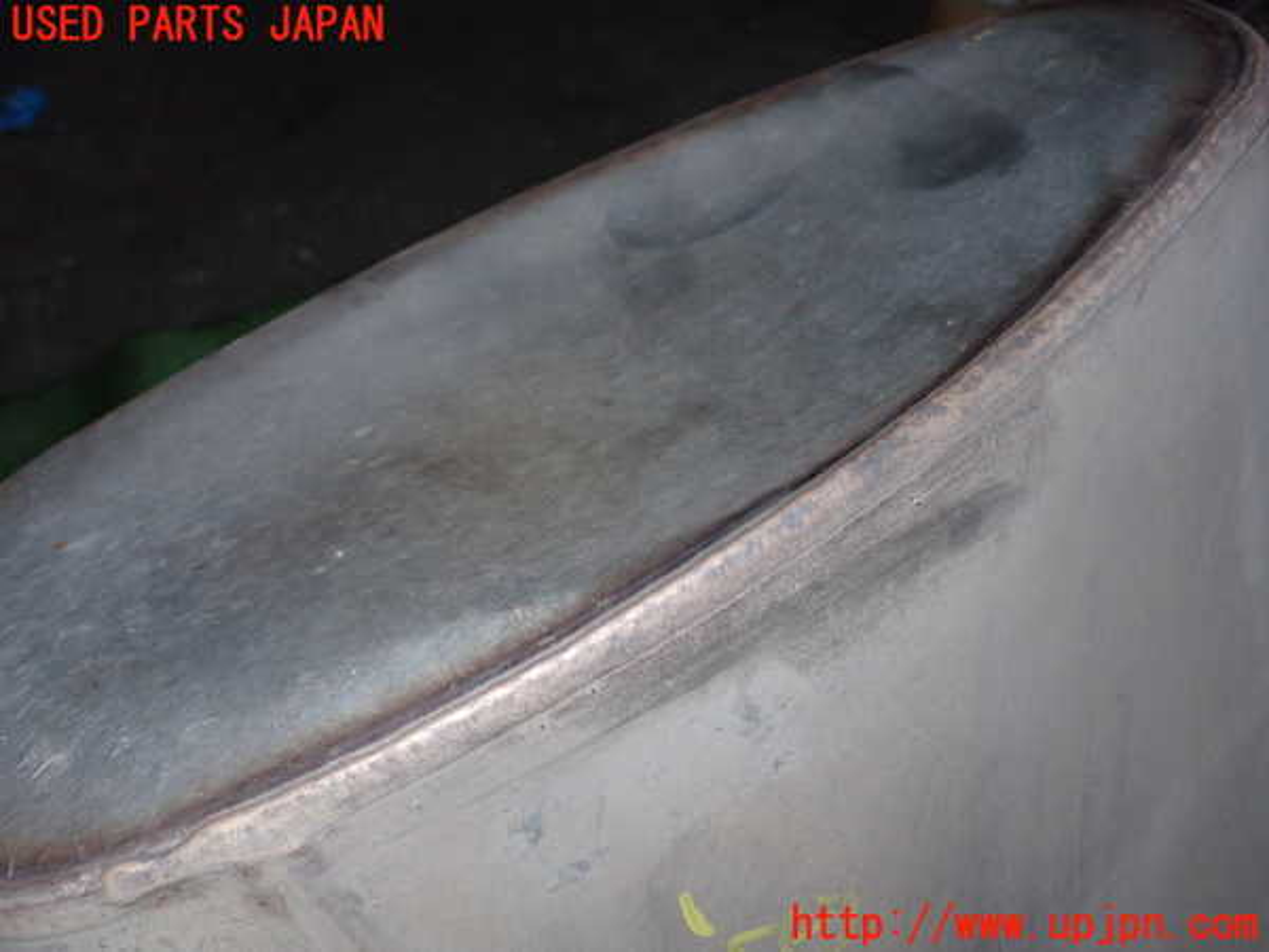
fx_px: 1393
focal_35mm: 38
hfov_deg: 49.0
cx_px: 634
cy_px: 476
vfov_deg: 37.7
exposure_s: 1/40
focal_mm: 6.83
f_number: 8
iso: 500
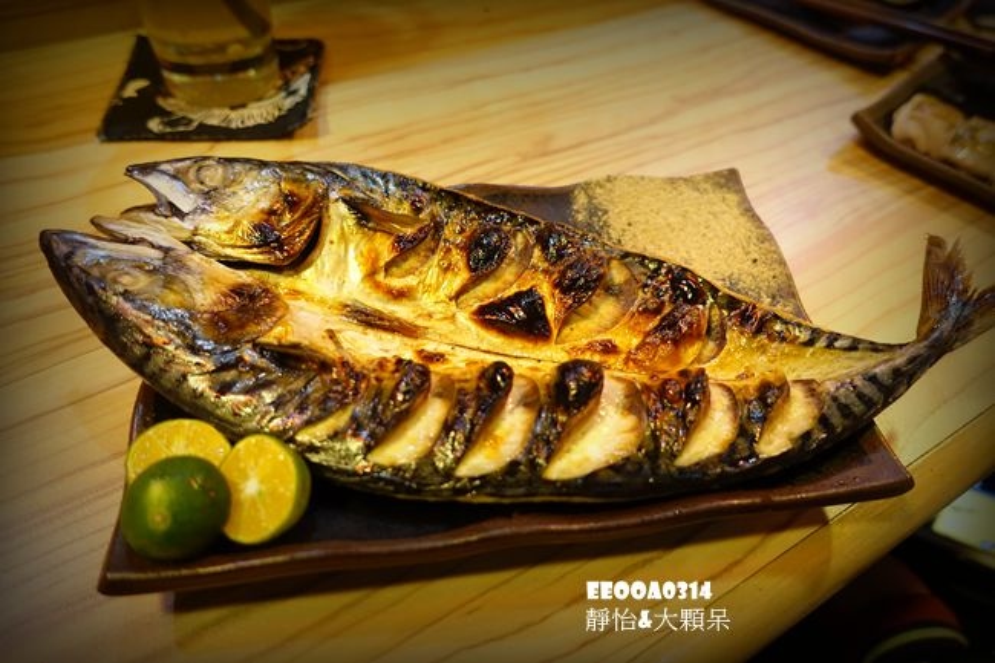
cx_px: 498
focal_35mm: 24
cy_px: 332
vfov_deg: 53.1
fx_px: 663
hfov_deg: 73.8
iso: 800
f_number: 1.8
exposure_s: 1/13
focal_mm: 8.8
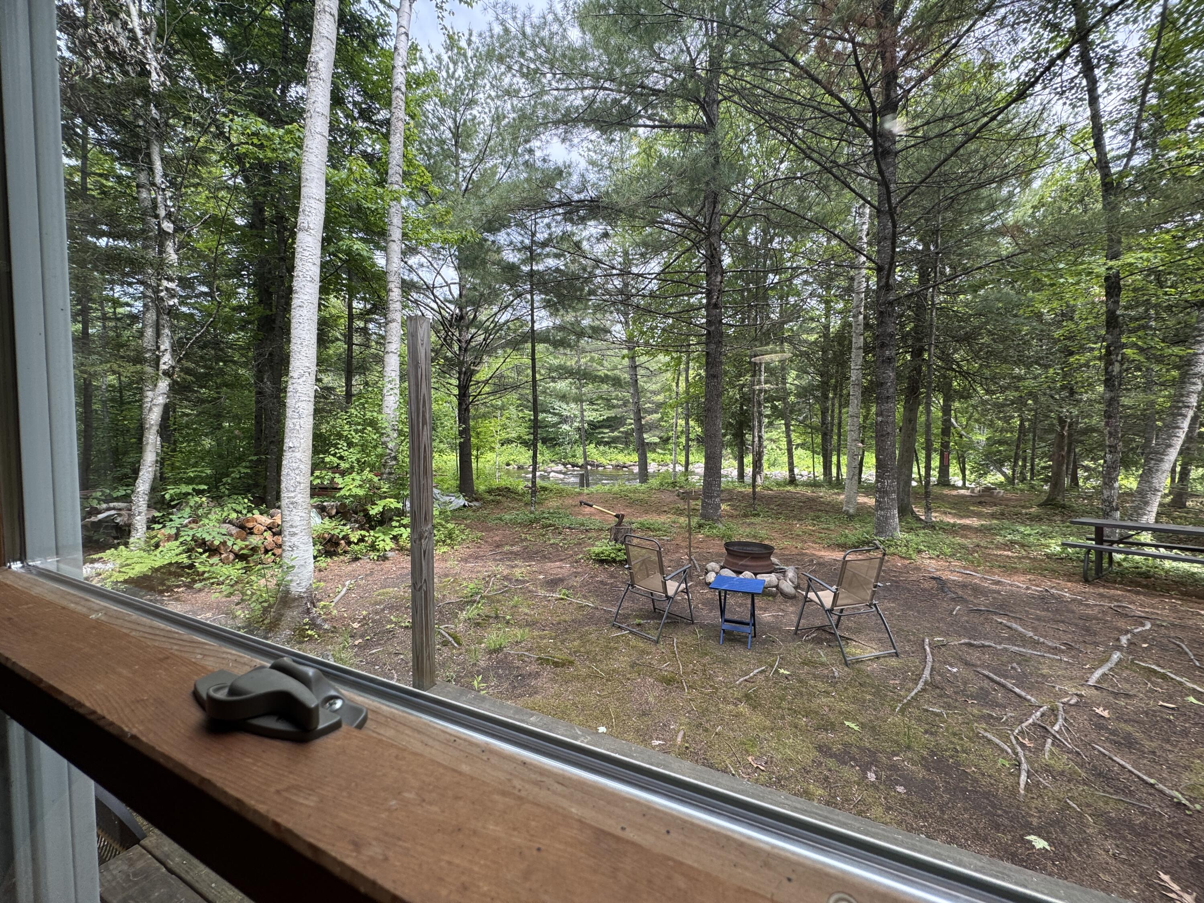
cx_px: 602
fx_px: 487
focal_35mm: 14
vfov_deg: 85.7
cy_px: 452
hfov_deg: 102.1
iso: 40
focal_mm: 2.22
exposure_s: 1/240
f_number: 2.2
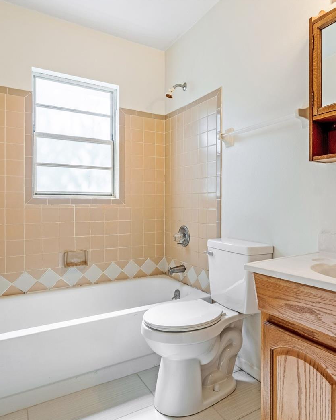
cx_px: 203
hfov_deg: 58.9
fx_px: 295
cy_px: 212
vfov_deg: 70.9
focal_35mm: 24
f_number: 9
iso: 250
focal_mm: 11
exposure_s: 1/125
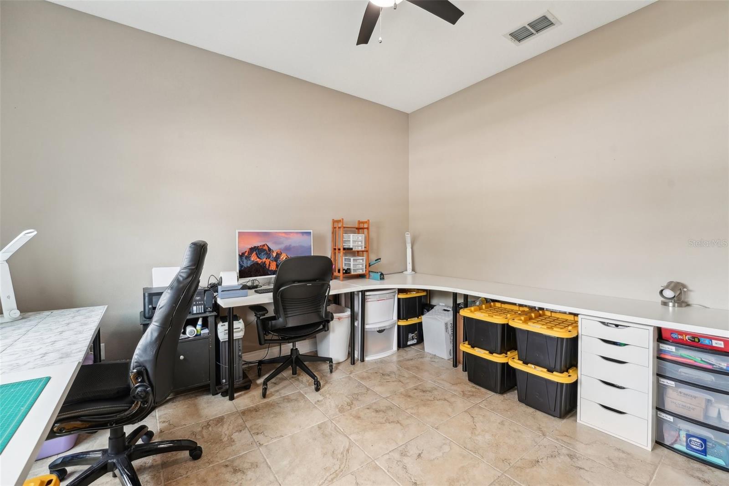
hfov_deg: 104.3
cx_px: 364
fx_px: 283
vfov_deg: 81.2
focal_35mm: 14
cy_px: 243
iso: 400
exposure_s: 1/10
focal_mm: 14
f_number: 8
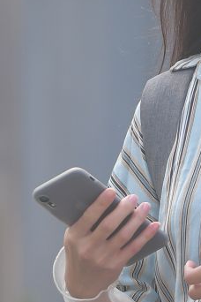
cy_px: 684
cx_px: 194
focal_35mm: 1591
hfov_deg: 0.9
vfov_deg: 1.3
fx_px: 13324
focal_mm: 200
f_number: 4
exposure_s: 1/800
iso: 320
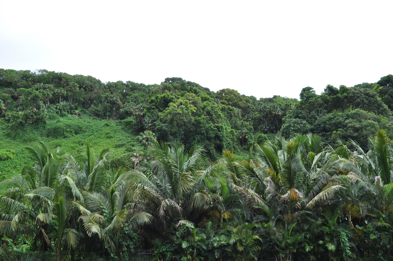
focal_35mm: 27
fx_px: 294
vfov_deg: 47.8
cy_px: 130
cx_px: 196
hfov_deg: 67.4
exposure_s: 1/200
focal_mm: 18
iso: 200
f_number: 7.1
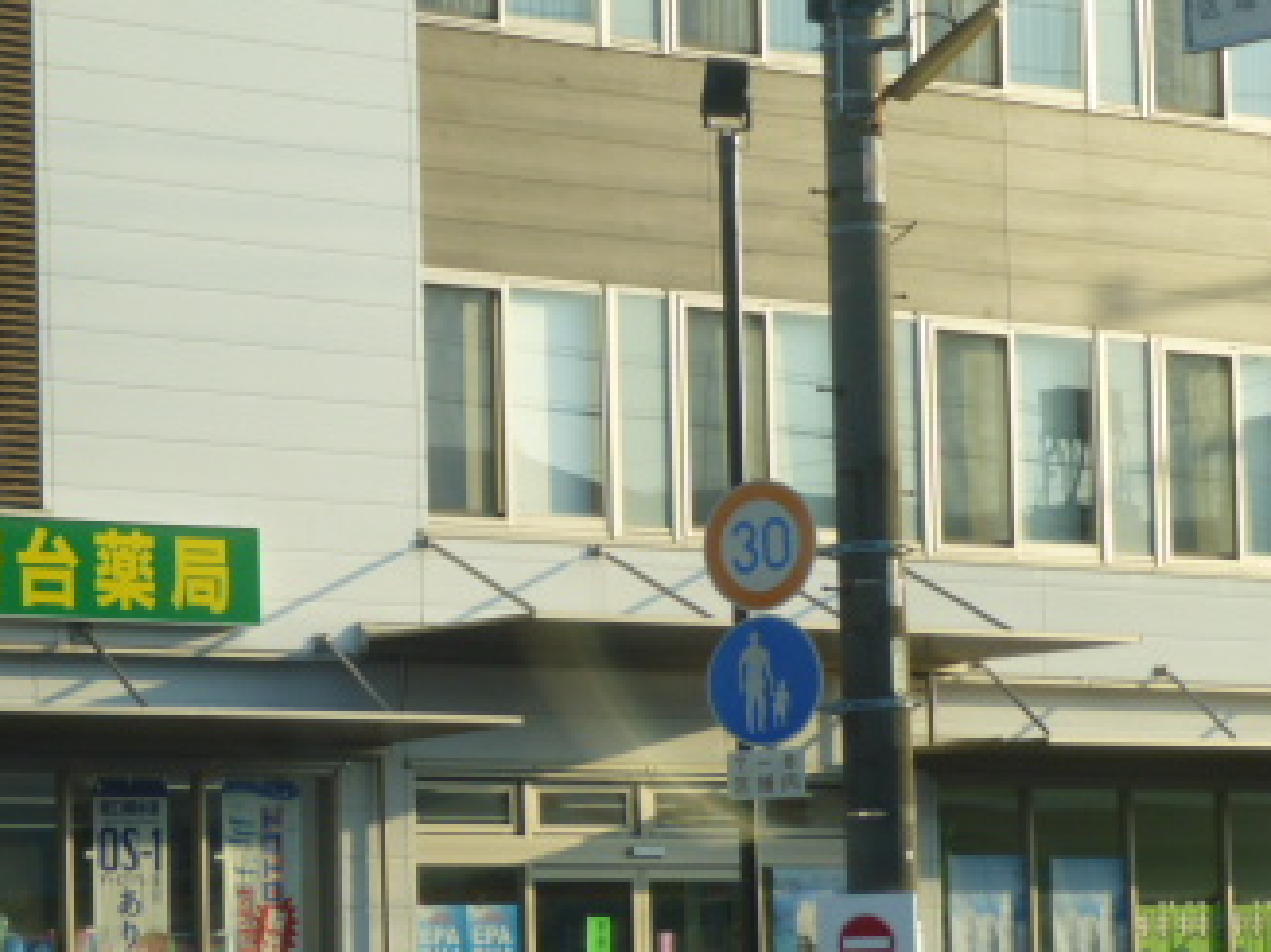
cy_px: 641
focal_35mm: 135
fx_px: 4955
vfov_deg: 11.0
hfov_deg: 14.6
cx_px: 334
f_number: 4.6
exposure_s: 1/200
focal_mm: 12.3
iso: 100
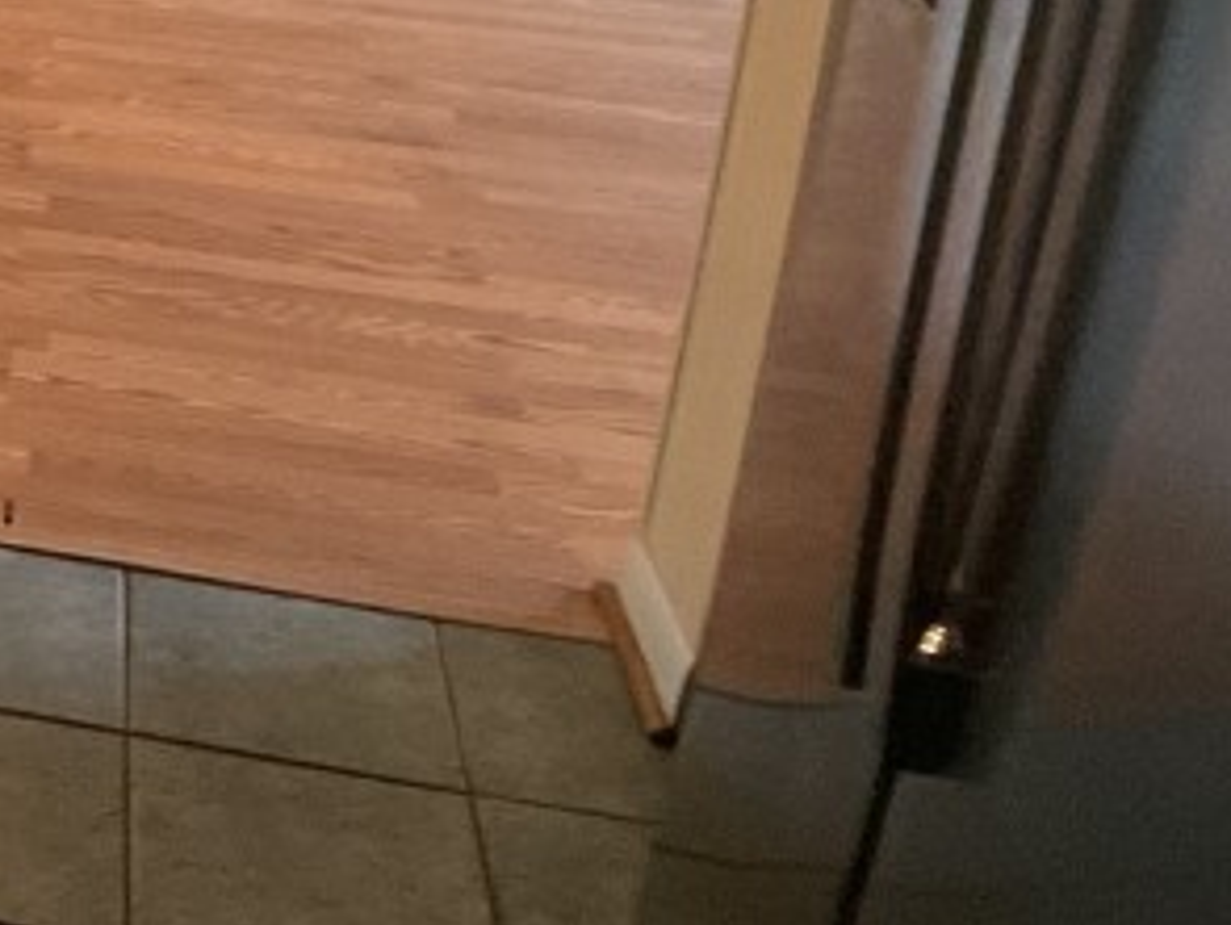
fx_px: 3595
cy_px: -209
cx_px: -712
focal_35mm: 101
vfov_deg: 14.2
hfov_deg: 17.2
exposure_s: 1/60
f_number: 1.8
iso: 200
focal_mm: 3
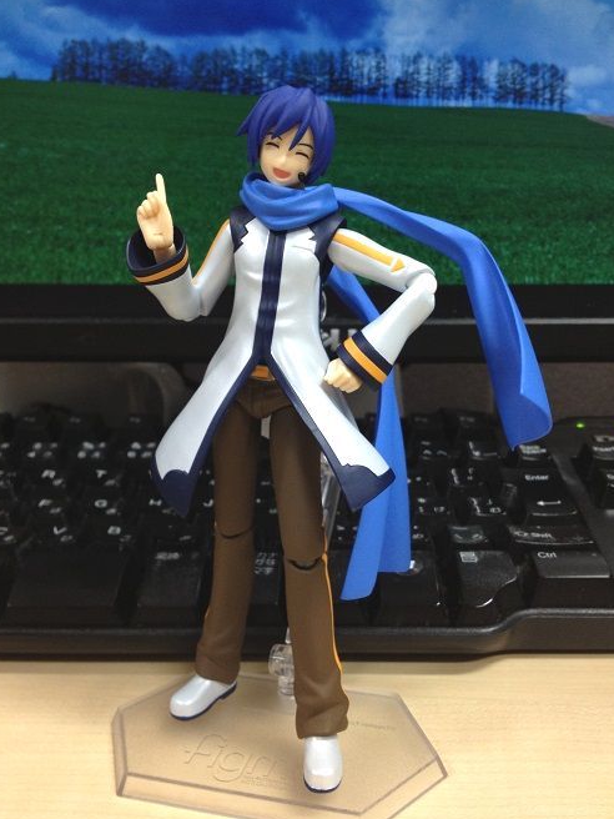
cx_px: 312
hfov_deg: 38.7
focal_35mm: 37
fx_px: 875
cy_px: 429
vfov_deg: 50.1
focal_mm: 4.28
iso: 125
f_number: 2.4
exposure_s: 1/20
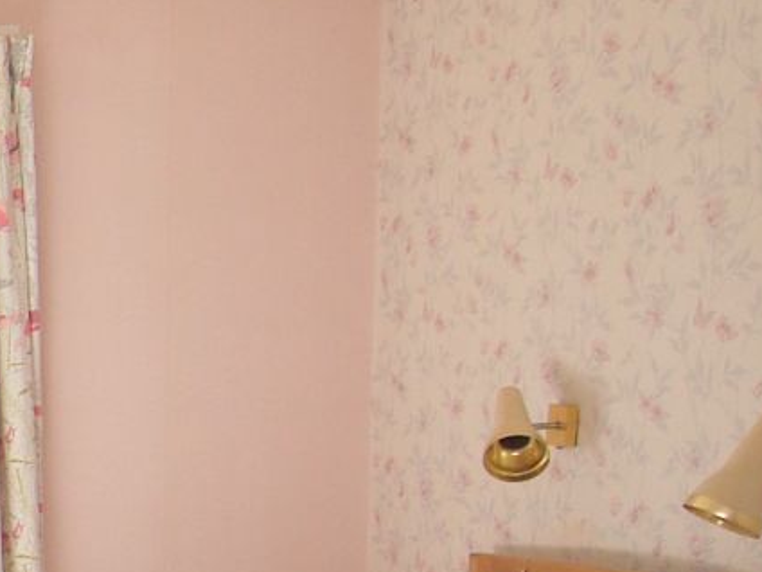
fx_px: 1915
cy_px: 484
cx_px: -483
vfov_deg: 16.8
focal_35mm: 87
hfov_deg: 18.9
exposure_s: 1/125
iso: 100
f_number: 4.5
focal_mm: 9
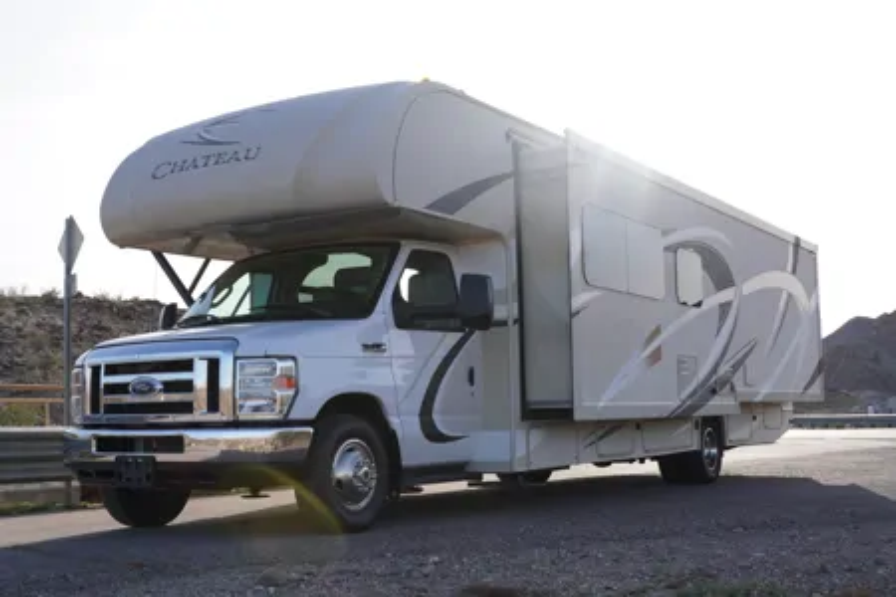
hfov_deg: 46.4
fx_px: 1045
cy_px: 298
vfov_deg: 31.9
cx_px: 448
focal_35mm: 42
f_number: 5.6
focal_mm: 28
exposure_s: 1/640
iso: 200
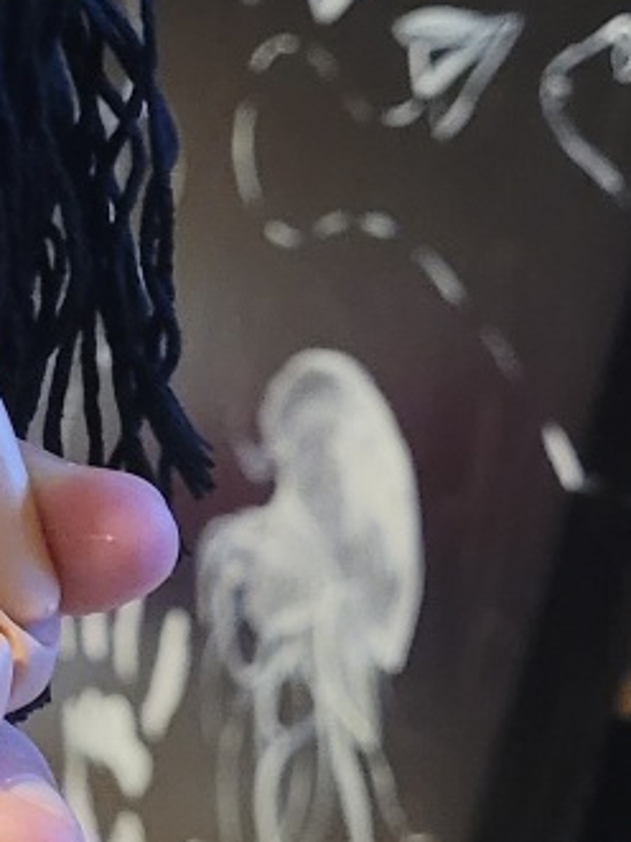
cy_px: 794
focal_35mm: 114
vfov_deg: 17.0
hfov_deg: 12.3
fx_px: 2773
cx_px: -355
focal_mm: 5.4
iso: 1000
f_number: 1.8
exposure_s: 1/24
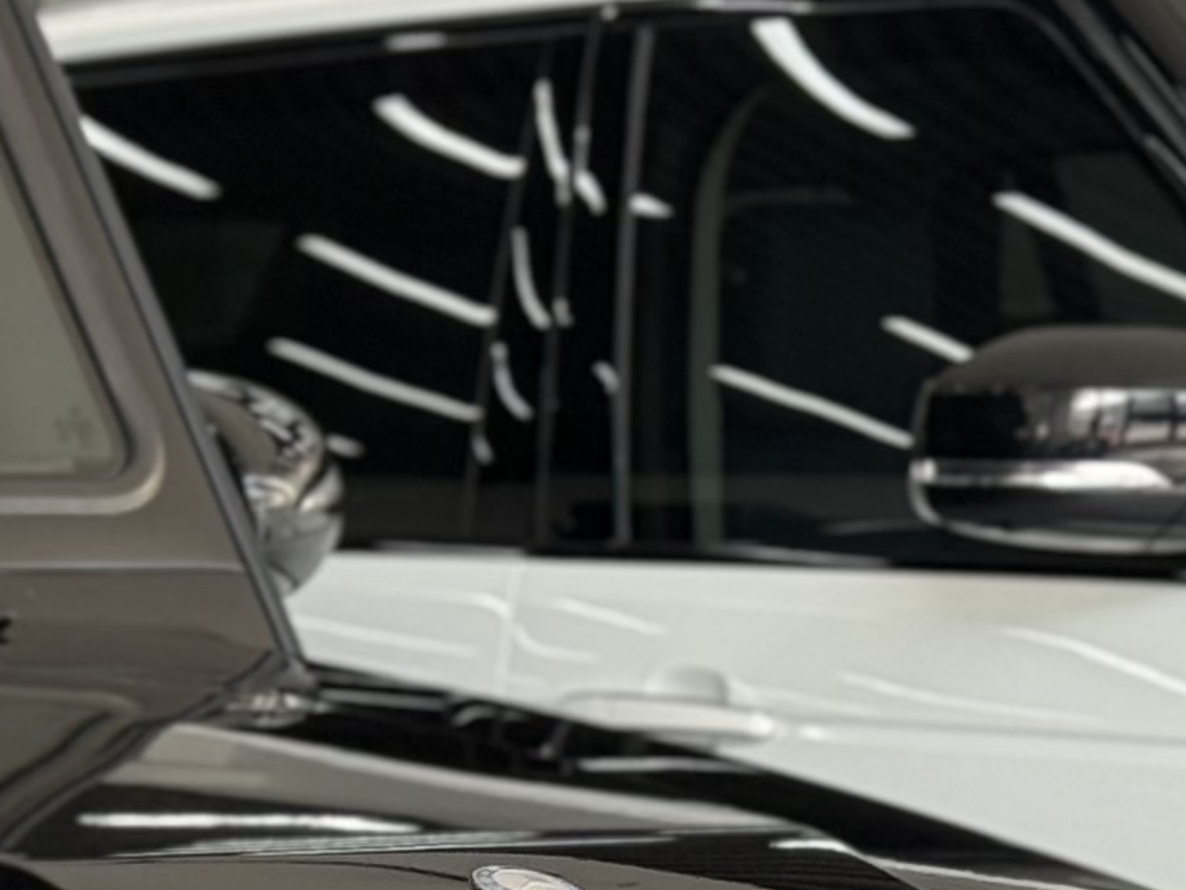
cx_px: -711
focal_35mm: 211
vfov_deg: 6.9
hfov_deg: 9.1
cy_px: 1351
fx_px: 7230
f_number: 1.78
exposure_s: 1/256
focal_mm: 6.76
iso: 64
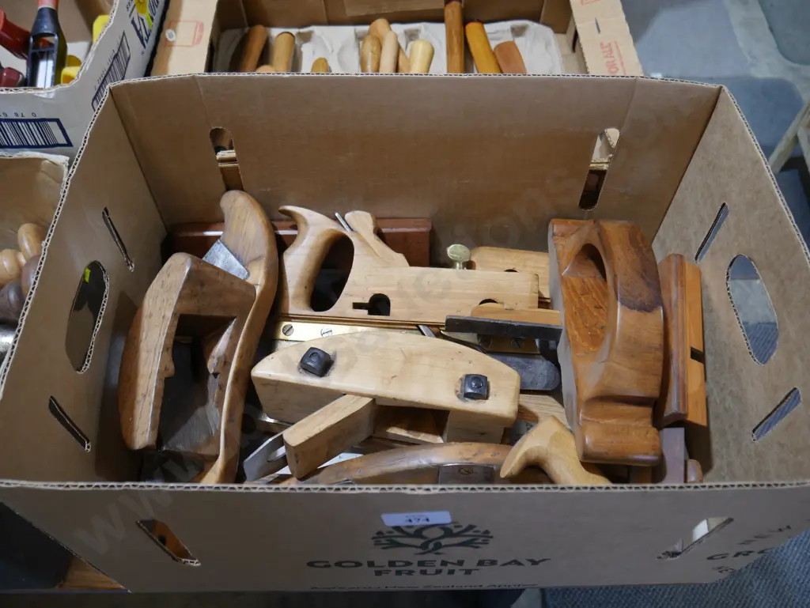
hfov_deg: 63.4
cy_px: 304
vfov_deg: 49.8
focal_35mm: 28
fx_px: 655
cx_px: 405
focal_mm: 14
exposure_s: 1/60
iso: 250
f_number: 3.5
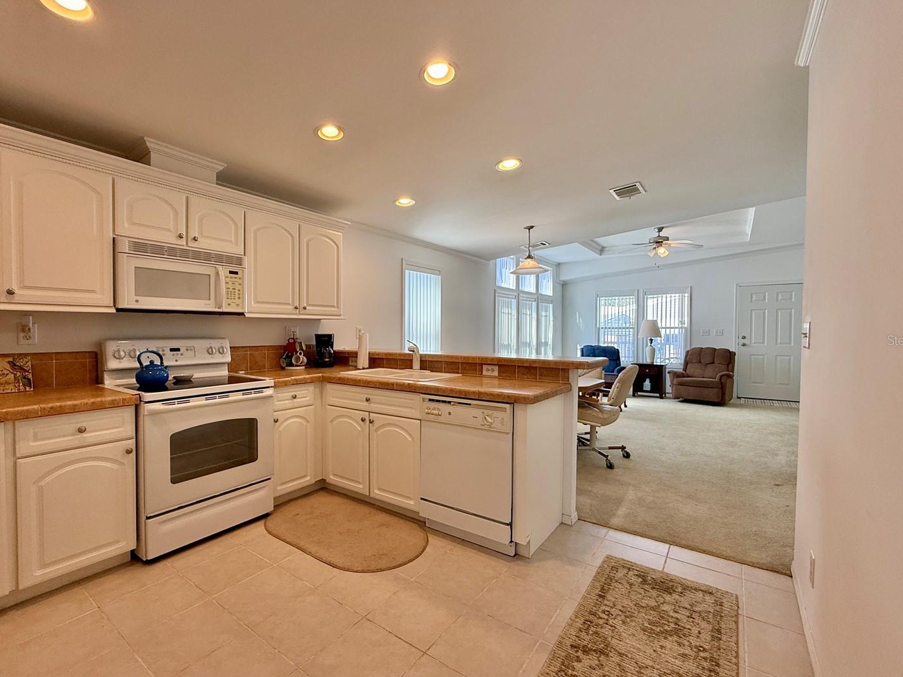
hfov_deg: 94.4
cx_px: 432
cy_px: 340
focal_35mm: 16
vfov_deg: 78.1
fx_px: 417
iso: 100
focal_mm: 2.22
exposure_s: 1/120
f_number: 2.2
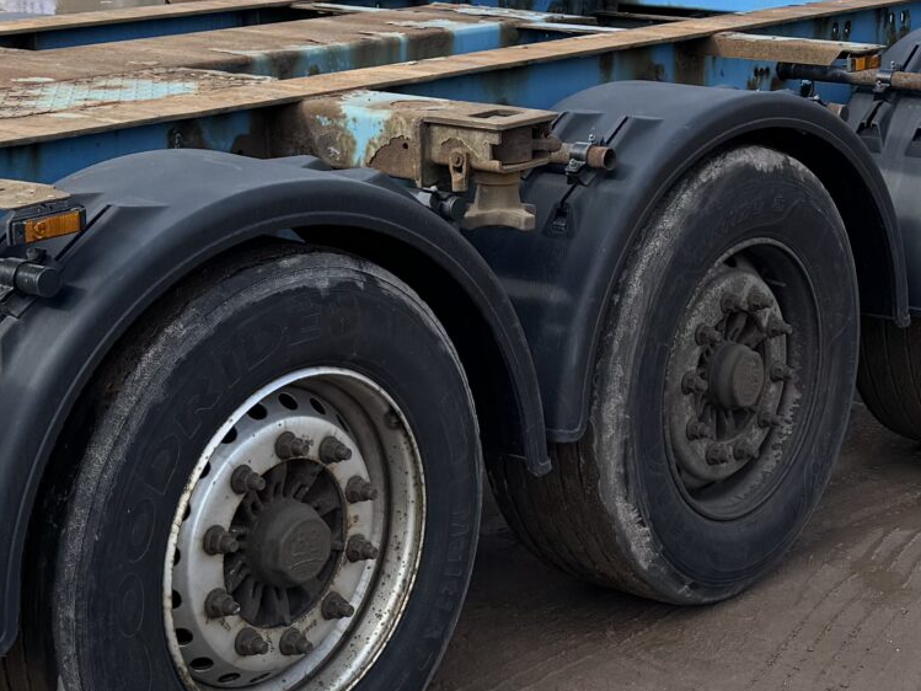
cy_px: 286
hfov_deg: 23.8
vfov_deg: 18.0
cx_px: 508
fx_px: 2182
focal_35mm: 82
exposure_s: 1/1456
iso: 80
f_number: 1.78
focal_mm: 6.76
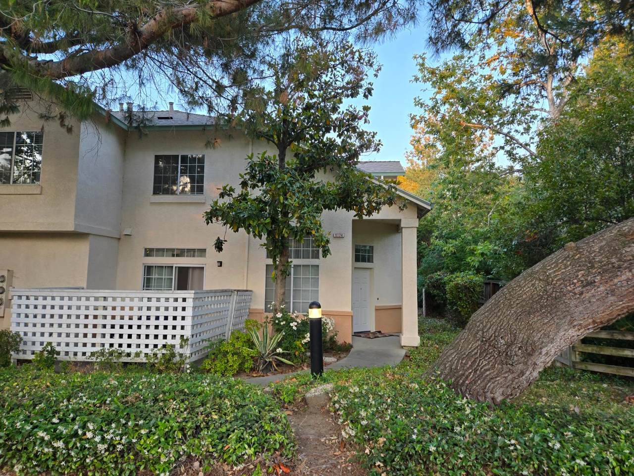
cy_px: 238
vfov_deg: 58.9
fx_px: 421
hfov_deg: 73.9
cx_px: 317
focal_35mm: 23
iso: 80
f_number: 1.8
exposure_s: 1/180
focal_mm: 5.4
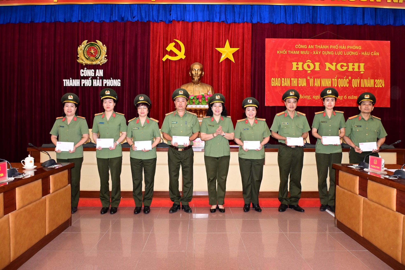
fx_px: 304
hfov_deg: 67.4
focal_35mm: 27
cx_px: 202
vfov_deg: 47.9
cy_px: 135
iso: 1250
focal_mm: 18
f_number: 4.5
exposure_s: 1/200
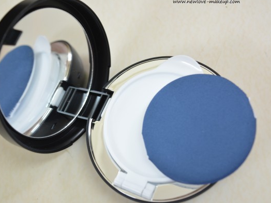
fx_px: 595
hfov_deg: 25.7
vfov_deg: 19.4
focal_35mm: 76
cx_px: 125
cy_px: 100
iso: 640
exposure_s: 1/6
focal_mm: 46
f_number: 5.6
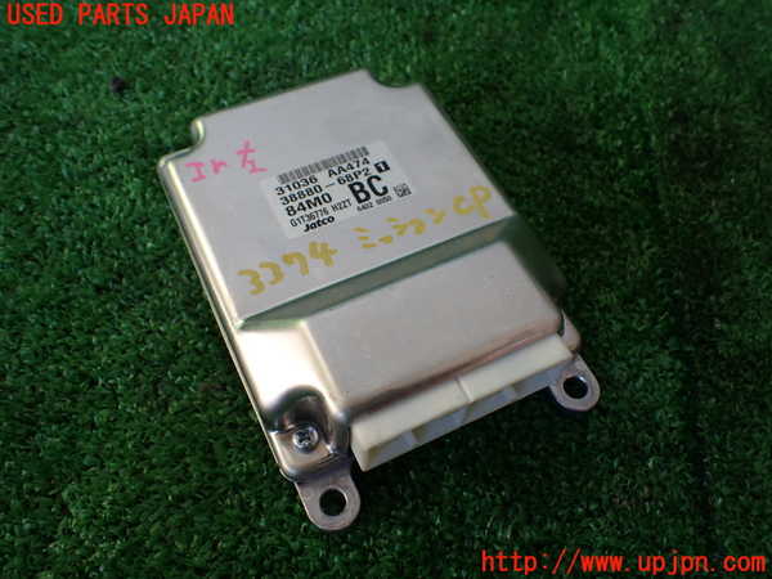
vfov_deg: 46.8
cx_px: 386
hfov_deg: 60.0
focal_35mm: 30
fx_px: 669
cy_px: 290
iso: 125
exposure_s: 1/125
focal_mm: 5.4
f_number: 2.3
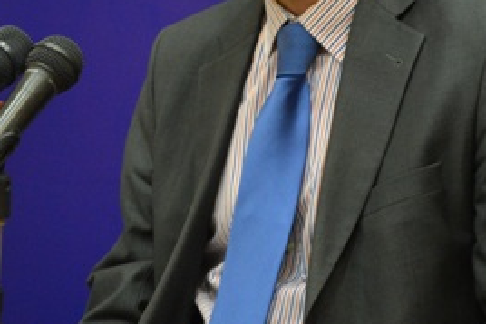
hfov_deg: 12.7
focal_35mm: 161
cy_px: 14
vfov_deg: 8.5
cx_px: 125
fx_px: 2177
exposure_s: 1/60
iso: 1800
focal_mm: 45
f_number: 5.3
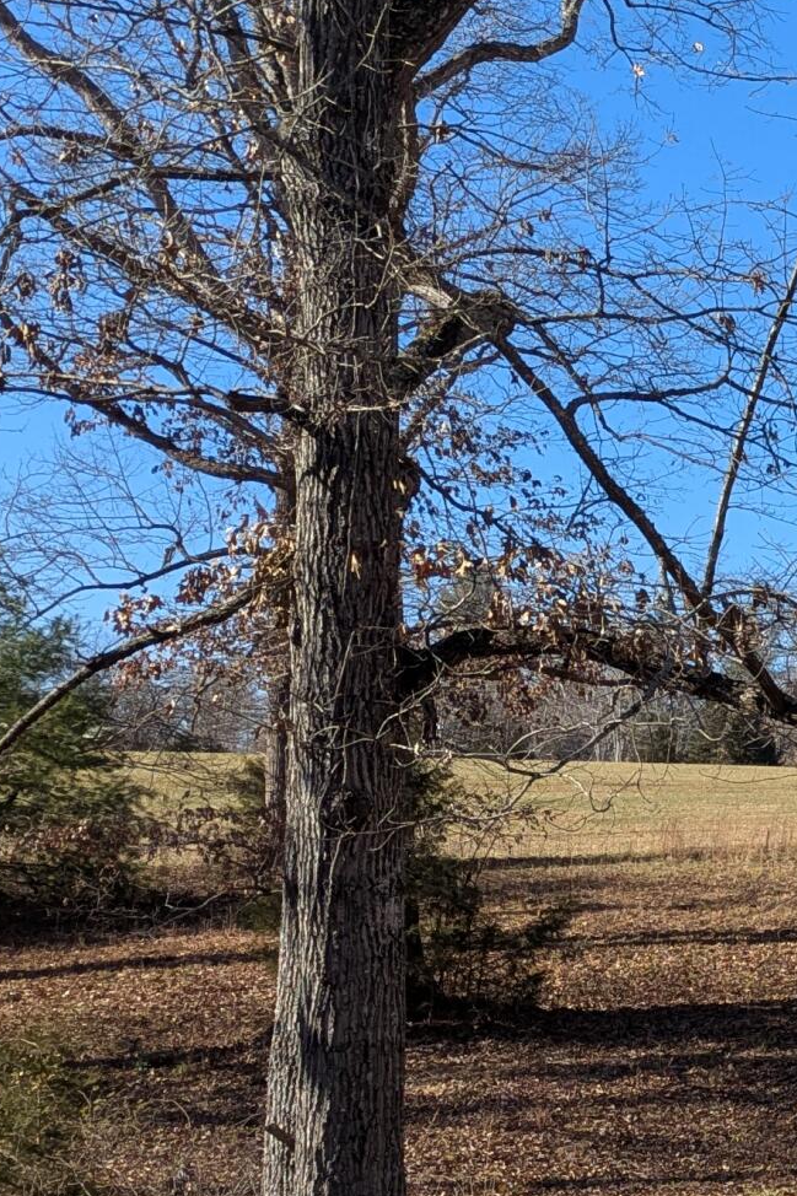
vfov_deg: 26.2
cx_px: 1804
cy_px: 780
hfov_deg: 13.7
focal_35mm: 77
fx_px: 2558
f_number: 1.85
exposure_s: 1/1397
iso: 46
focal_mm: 6.81
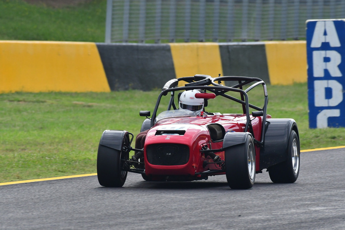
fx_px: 7190
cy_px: 115
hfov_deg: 2.7
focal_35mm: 750
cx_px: 172
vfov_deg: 1.8
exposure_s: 1/640
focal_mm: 500
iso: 1000
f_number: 10
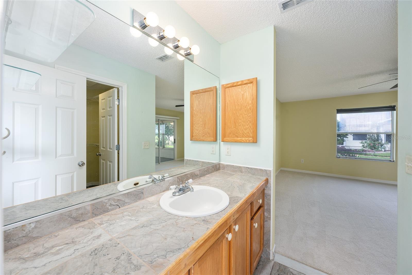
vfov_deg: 85.4
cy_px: 138
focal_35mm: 13
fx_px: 149
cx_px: 206
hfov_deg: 108.3
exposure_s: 1/8
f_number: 7.1
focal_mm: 13
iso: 160
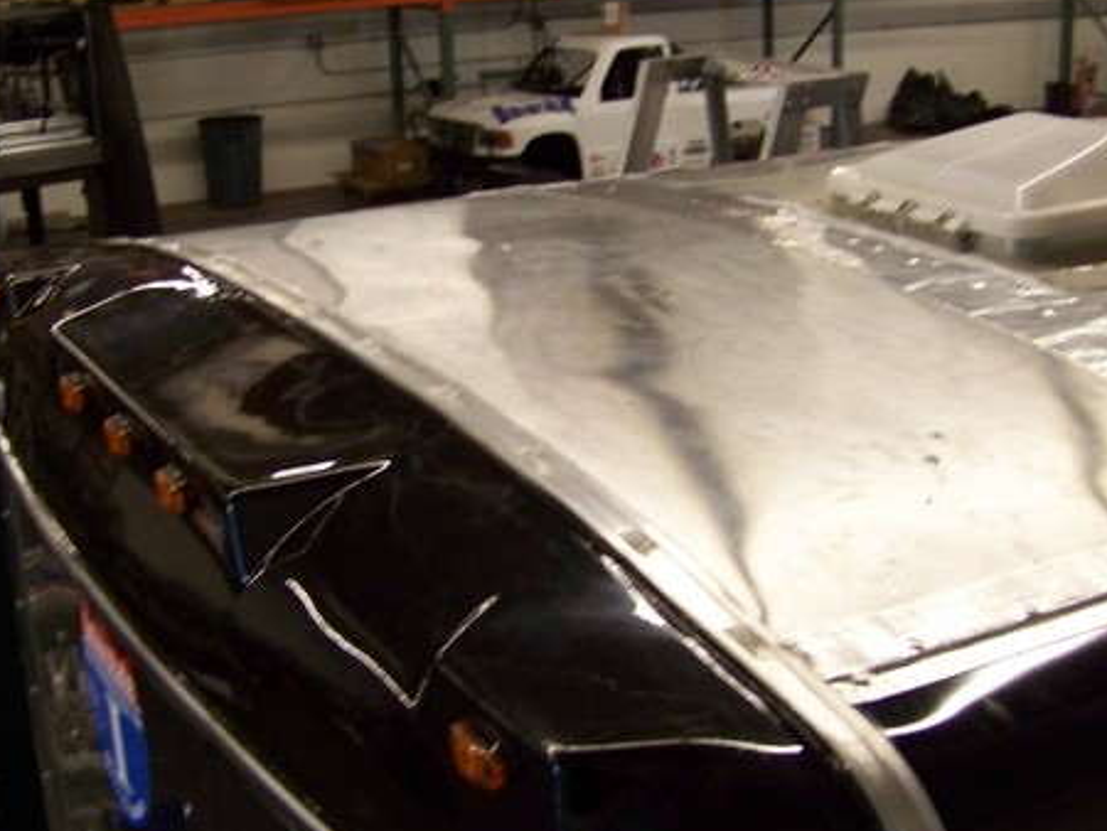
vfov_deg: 26.1
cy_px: 490
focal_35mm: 56
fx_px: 1792
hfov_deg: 34.3
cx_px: 635
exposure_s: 1/30
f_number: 2.8
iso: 181
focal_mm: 5.85
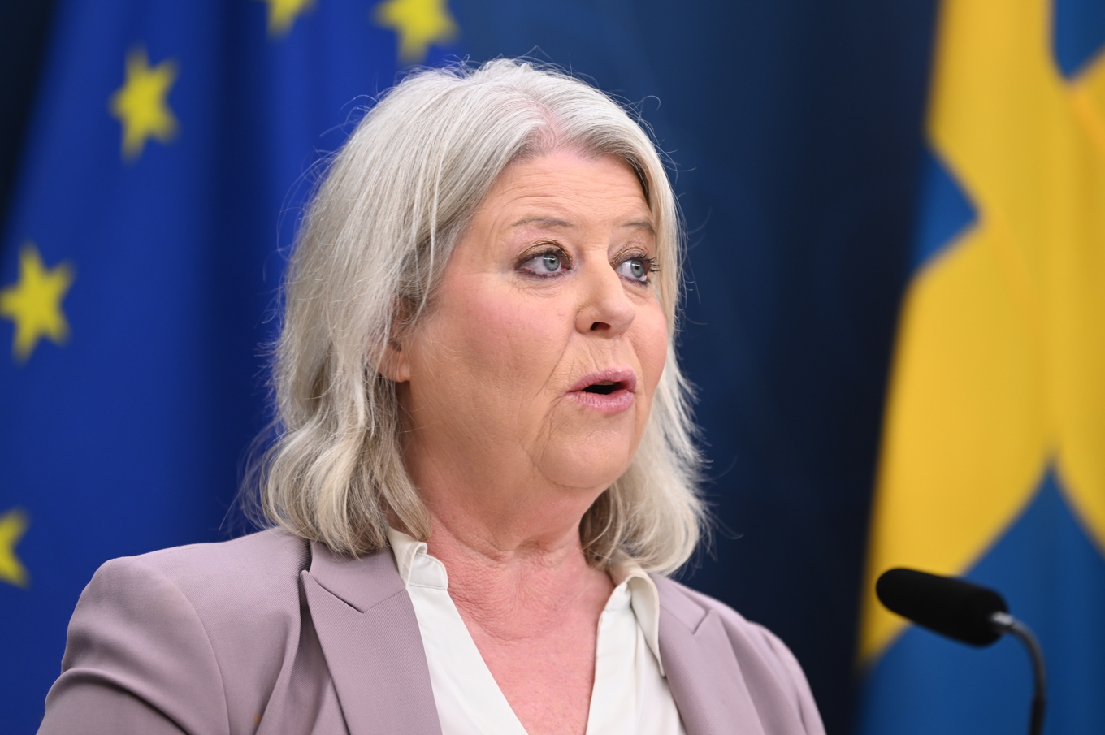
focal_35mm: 200
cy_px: 368
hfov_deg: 10.3
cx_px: 552
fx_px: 6135
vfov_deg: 6.9
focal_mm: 200
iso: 500
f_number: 2.8
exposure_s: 1/160
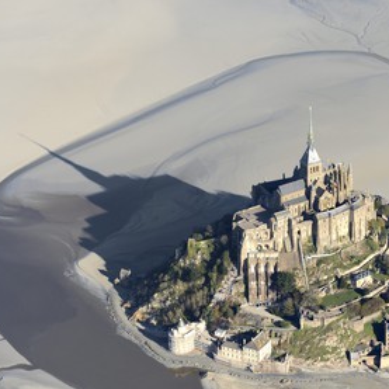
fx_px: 2212
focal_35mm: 174
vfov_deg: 10.0
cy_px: 194
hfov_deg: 10.0
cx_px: 278
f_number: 8
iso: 400
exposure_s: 1/1000
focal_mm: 135
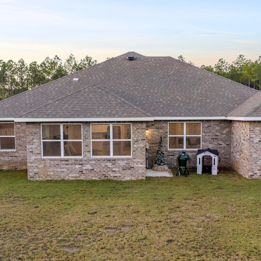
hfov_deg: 43.6
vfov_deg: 43.8
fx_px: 324
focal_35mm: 38
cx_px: 157
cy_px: 142
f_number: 2.8
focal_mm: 12.29
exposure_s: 1/240
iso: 300
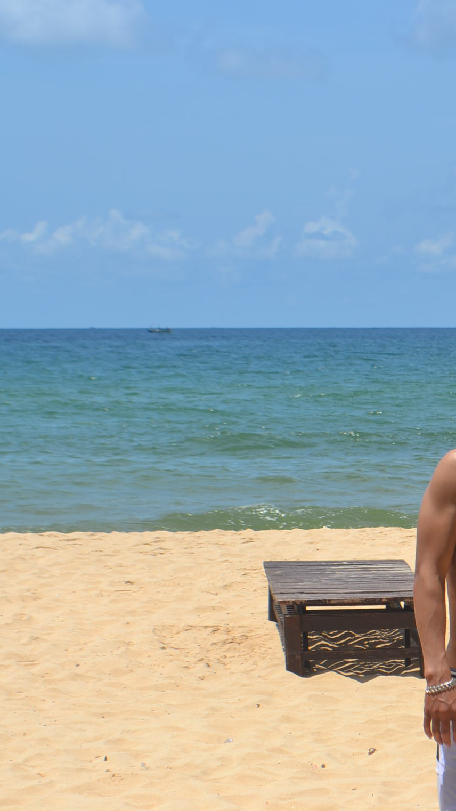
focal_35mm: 131
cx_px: 437
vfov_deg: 16.4
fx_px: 2812
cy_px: 402
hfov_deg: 9.2
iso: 100
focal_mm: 55
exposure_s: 1/320
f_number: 9
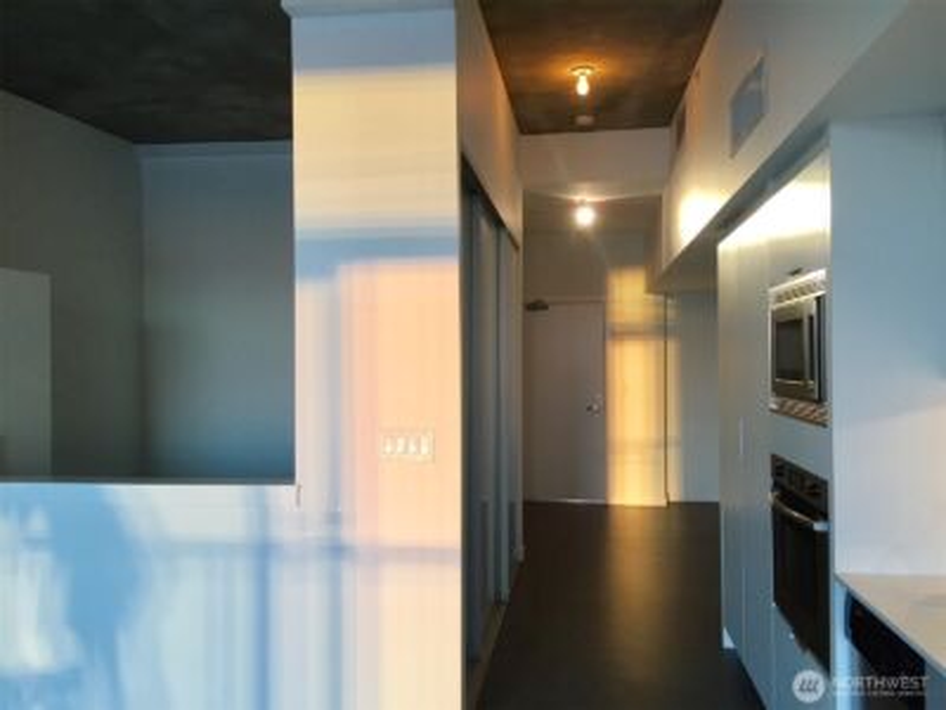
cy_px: 355
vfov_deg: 48.2
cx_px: 473
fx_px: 793
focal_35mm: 29
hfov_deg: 61.7
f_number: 2.2
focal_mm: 4.15
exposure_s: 1/30
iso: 64
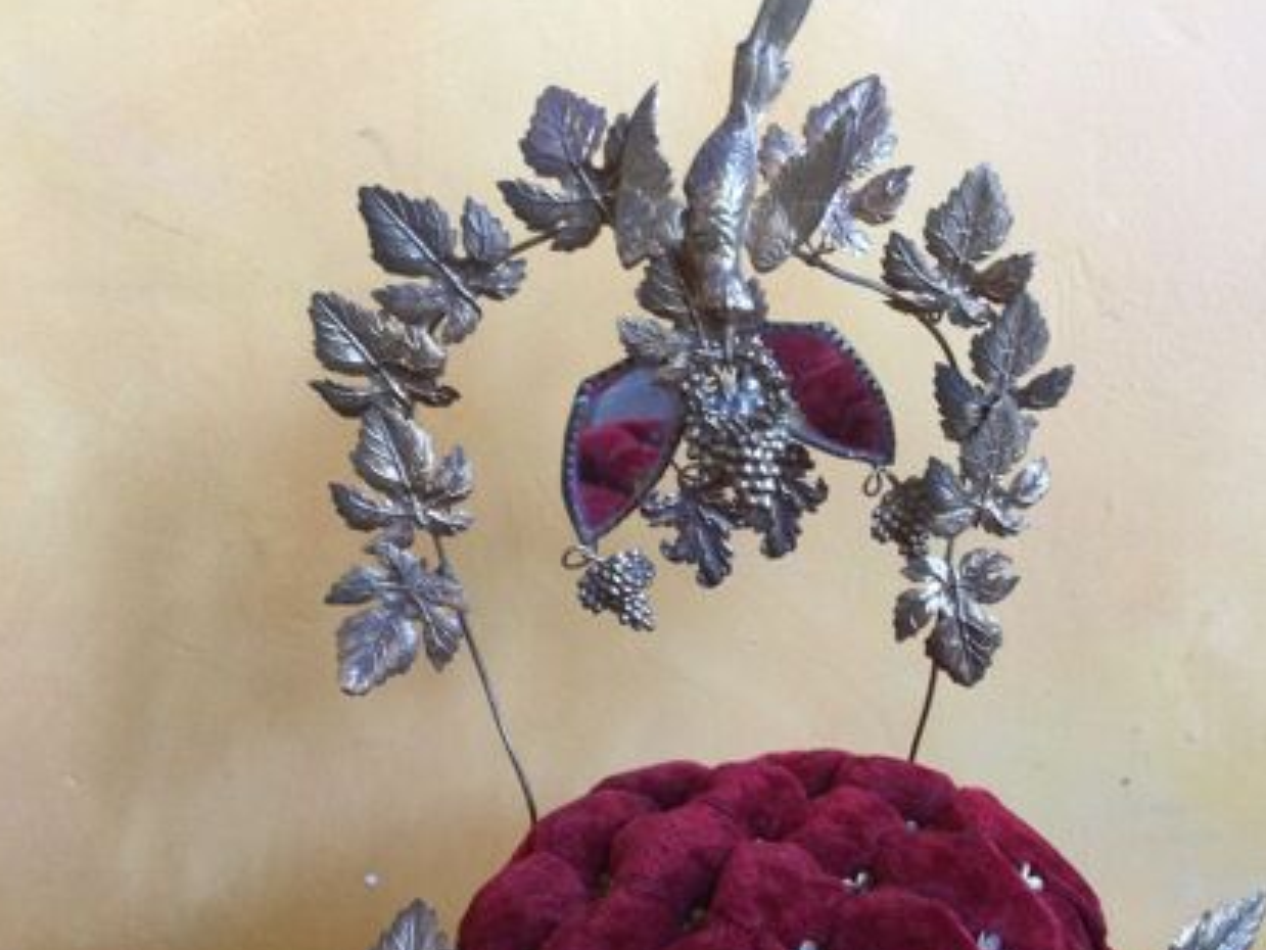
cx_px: 708
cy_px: 518
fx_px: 1317
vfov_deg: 39.6
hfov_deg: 51.2
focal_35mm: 36
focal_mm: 3.3
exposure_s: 1/33
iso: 100
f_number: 2.4
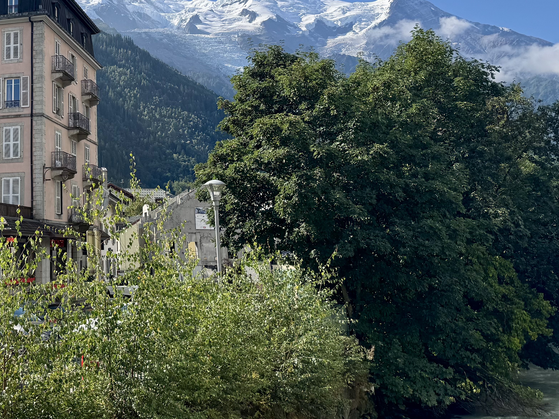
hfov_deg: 39.7
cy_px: 77
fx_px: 711
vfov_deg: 31.9
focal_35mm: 44
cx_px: 52
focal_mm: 6.76
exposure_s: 1/4608
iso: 80
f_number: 1.78
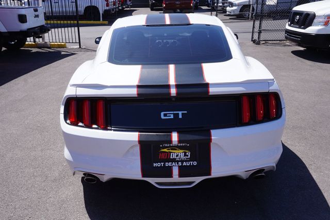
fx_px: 289
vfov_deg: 41.7
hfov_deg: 59.5
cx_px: 165
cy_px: 110
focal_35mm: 32
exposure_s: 1/80
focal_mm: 21
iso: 100
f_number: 13
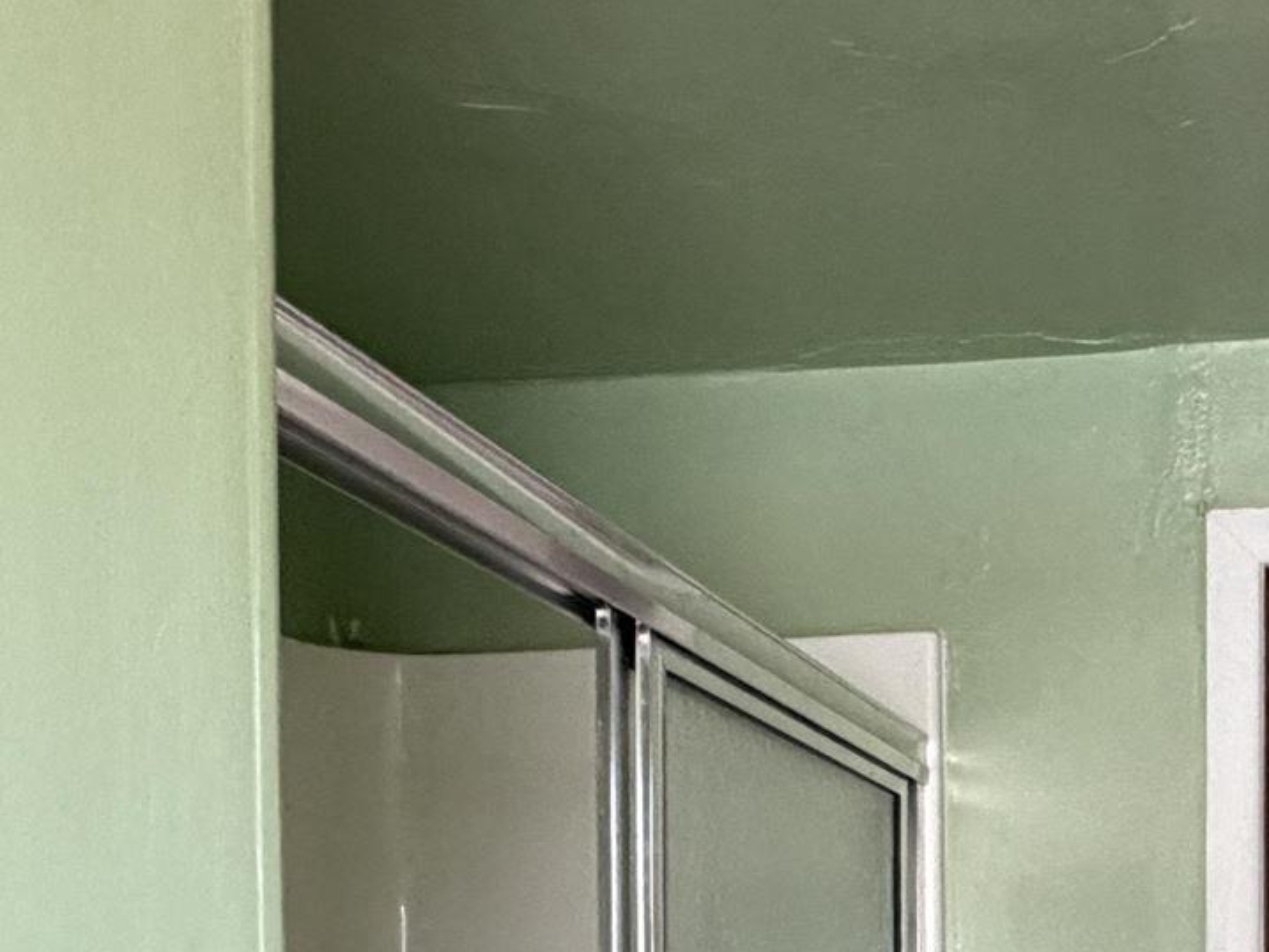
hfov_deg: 31.1
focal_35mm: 60
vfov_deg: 22.6
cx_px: 1076
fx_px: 2200
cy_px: 1127
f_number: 2.2
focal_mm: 2.22
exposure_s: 1/98
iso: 320
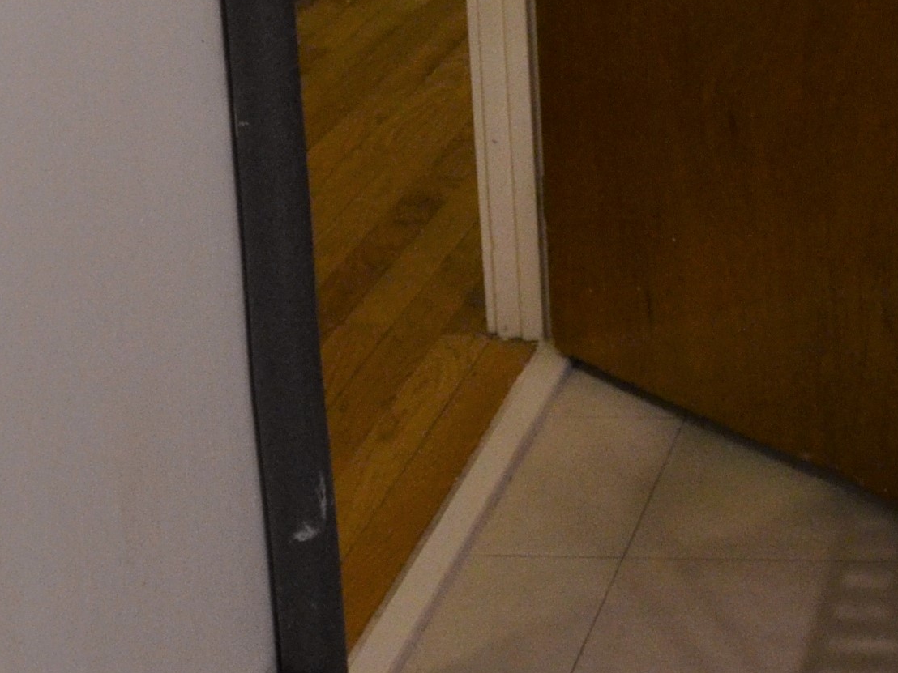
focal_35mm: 64
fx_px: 1660
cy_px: -386
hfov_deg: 26.3
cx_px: 1127
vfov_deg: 19.5
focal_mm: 10
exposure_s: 1/80
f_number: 4.5
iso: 1000
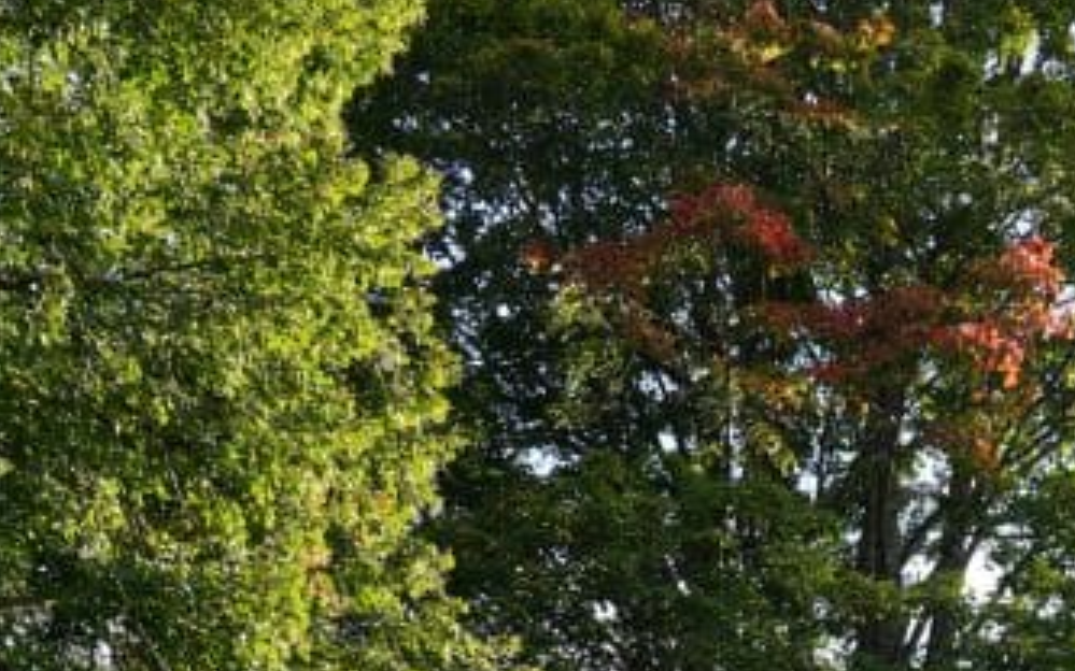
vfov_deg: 14.6
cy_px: 682
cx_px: 1075
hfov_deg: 22.6
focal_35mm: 88
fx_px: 2578
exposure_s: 1/60
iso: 100
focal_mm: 24
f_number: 5
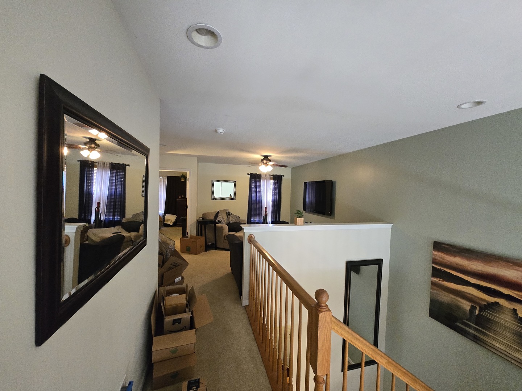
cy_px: 196
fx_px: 196
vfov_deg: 89.9
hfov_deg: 106.2
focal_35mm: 13
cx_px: 261
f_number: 2.2
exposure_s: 1/60
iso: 640
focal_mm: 1.7
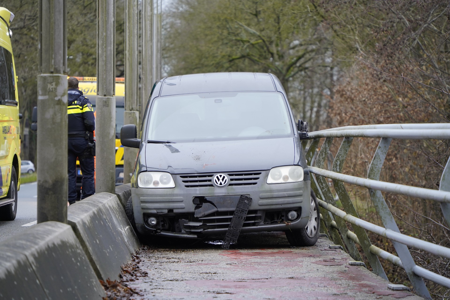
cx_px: 225
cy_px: 150
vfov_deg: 10.6
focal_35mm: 129
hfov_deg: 15.9
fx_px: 1612
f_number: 5
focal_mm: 129
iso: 800
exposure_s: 1/160
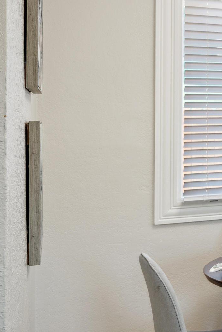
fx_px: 657
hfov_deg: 14.8
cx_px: 475
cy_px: 102
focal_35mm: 71
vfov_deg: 28.2
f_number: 5.6
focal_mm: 24
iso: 100
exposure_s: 1/10
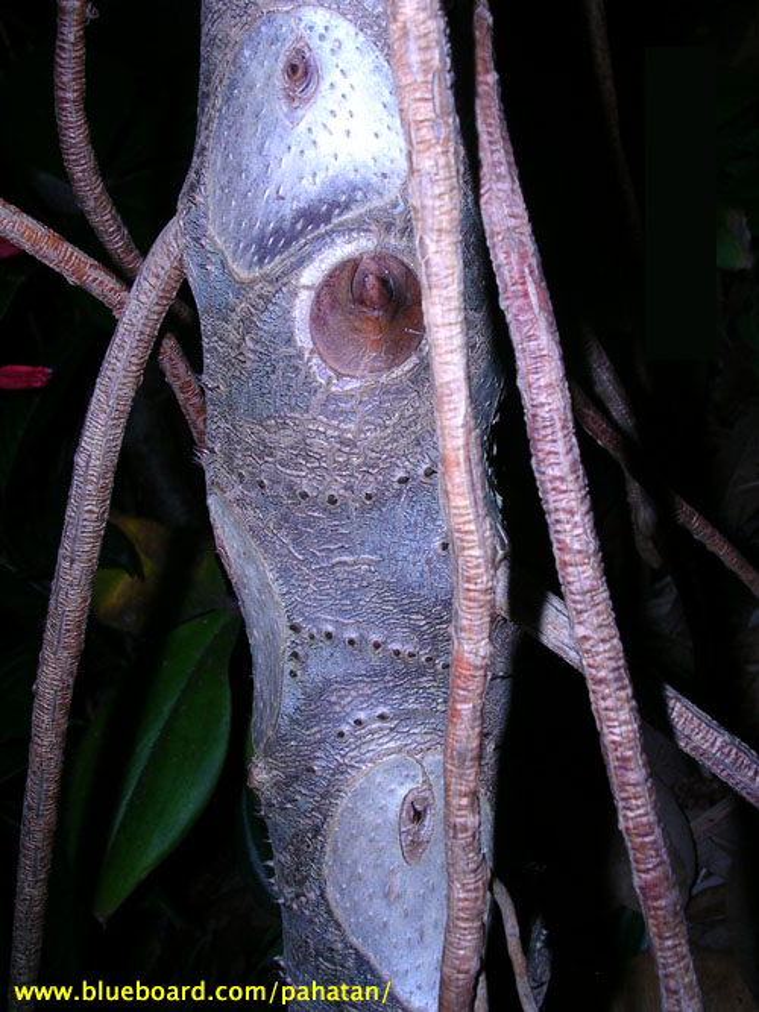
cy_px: 506
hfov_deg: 37.7
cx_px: 380
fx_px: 1111
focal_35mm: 38
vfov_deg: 49.0
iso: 50
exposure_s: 1/60.1
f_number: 5.6
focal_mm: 5.8
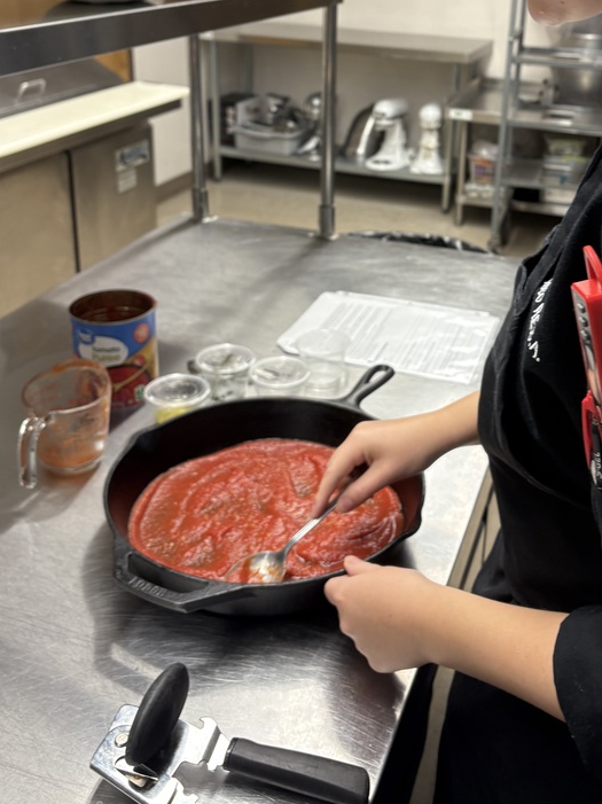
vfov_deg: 48.0
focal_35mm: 38
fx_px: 882
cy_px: 252
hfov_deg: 37.5
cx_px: 375
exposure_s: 1/75
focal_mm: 5.96
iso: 100
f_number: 1.6
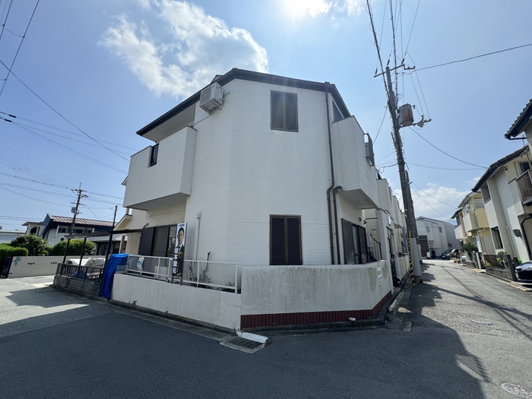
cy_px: 200
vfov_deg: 85.7
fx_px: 215
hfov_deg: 102.1
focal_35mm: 14
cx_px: 266
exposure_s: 1/1346
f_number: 2.2
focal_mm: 2.22
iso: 50
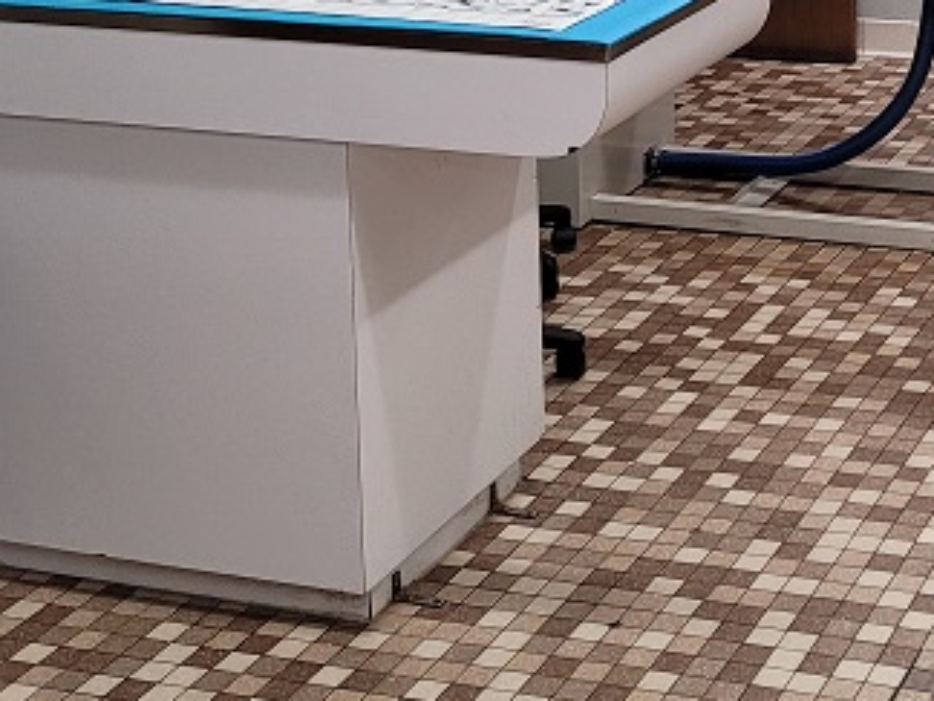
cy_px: -248
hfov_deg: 23.3
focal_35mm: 81
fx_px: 2186
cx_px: 891
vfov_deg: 17.0
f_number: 1.8
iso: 125
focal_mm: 5.4
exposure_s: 1/120
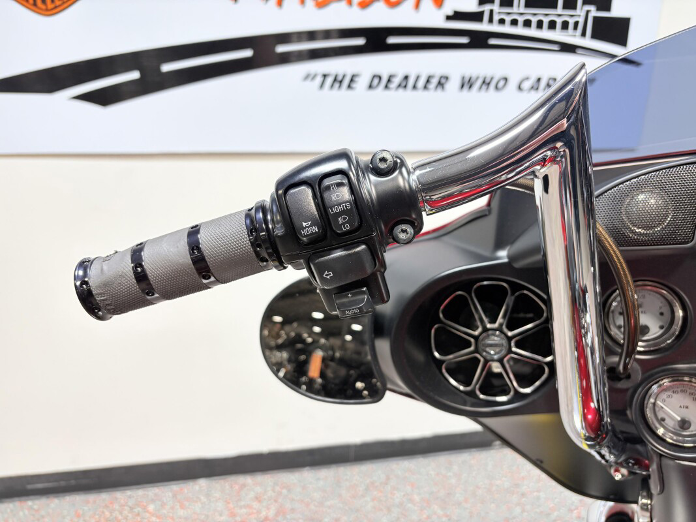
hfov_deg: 67.3
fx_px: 523
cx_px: 348
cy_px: 261
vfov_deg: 53.1
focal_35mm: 26
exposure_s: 1/120
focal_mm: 5.96
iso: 50
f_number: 1.6
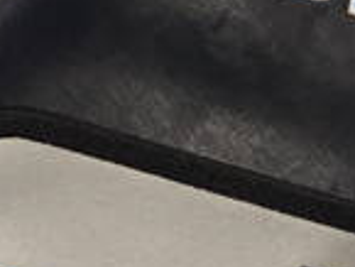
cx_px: 95
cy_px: 86
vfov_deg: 6.5
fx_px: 2350
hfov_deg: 8.6
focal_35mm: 229
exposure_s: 1/60
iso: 320
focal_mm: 26
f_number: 4.7
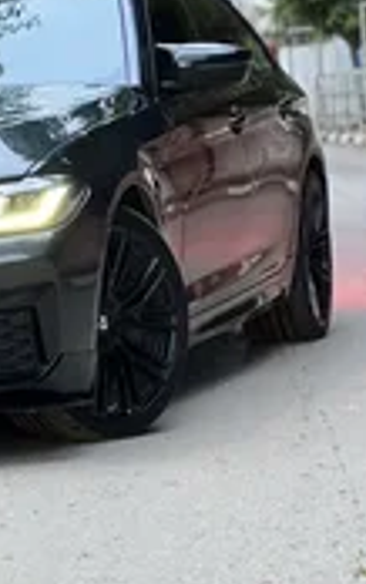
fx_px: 2995
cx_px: -101
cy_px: 121
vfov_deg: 11.1
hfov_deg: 6.9
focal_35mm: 188
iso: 400
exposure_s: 1/33
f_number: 2.8
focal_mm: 9
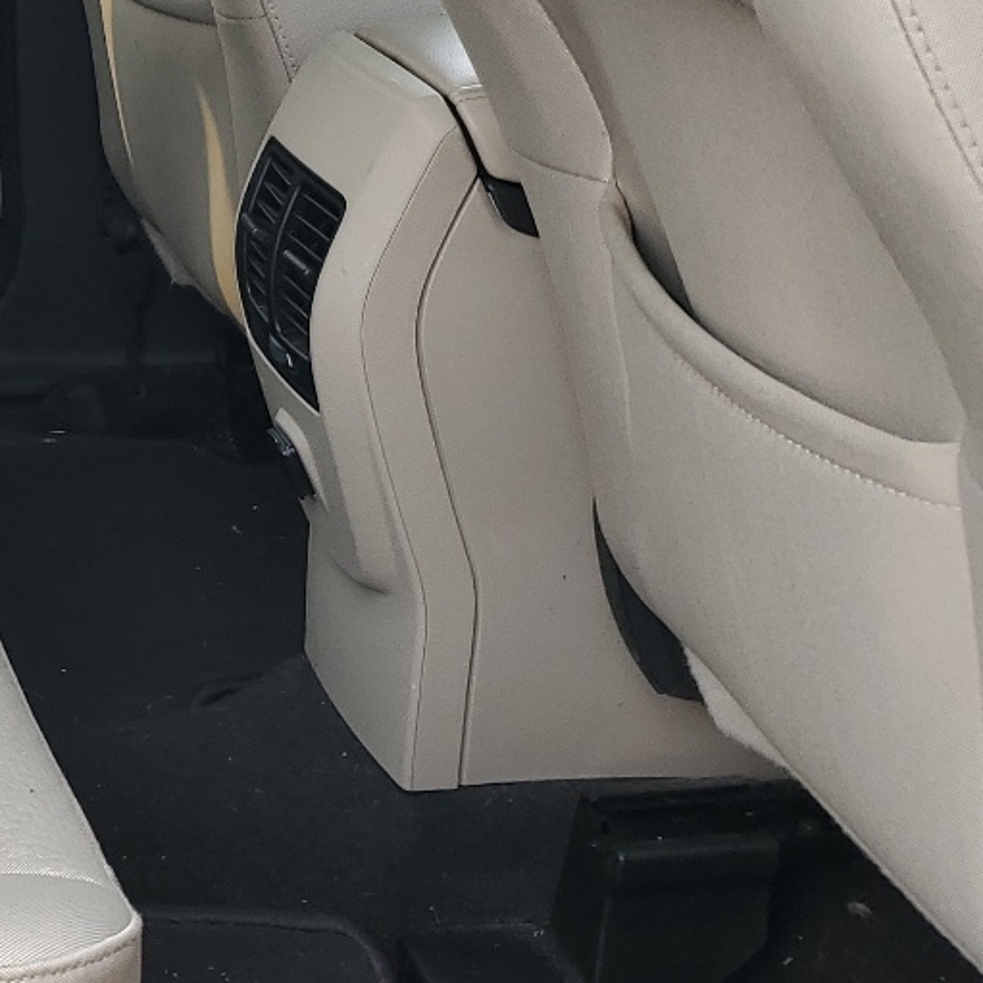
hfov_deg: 21.3
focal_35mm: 72
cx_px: -356
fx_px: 2313
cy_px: 83
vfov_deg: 23.3
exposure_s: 1/200
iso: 50
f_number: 1.5
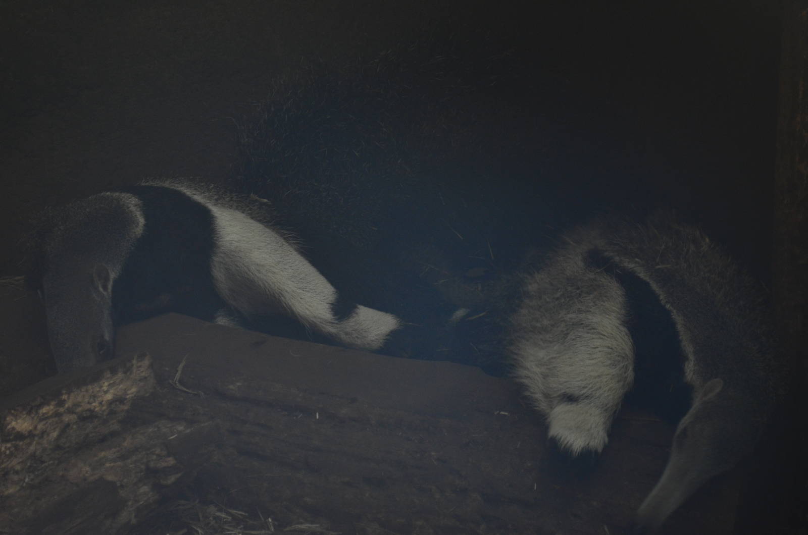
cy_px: 268
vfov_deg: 16.5
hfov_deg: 24.7
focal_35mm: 82
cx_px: 404
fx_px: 1848
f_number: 6.3
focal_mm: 55
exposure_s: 1/30
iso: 800
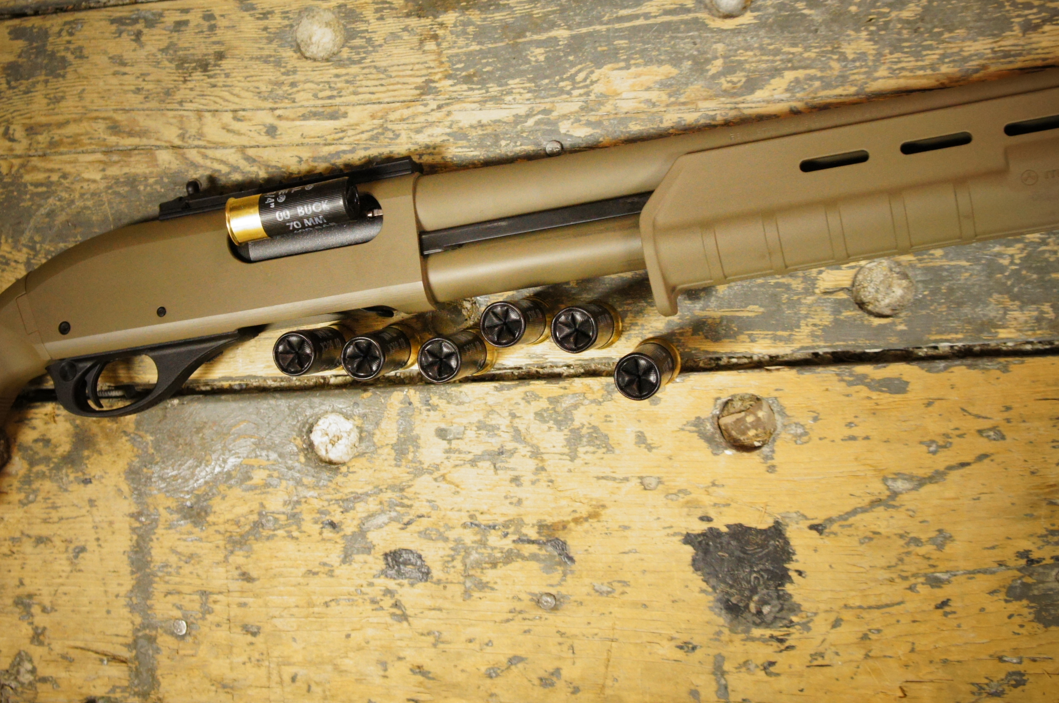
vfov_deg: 27.5
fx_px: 1431
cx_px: 473
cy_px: 245
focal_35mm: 49
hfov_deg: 40.6
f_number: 4
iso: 1250
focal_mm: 23
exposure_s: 1/60
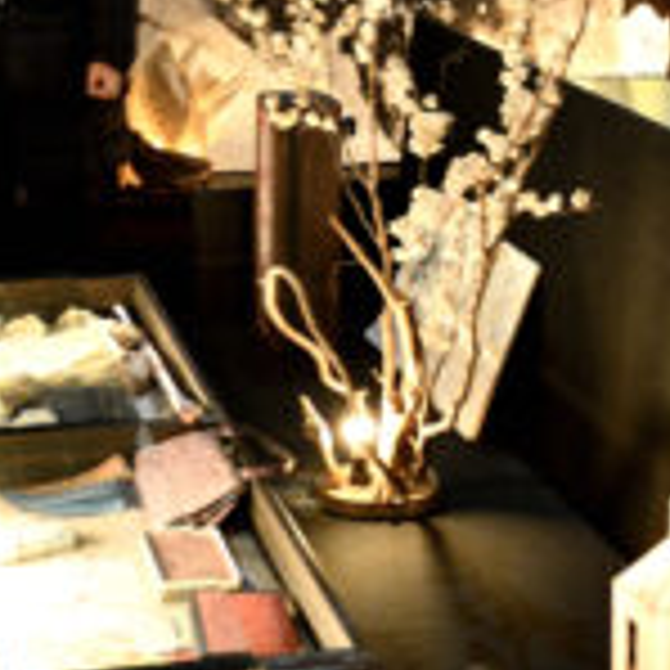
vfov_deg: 17.6
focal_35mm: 96
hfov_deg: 18.0
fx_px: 2102
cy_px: -45
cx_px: 477
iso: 400
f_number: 4
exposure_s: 1/25
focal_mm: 24
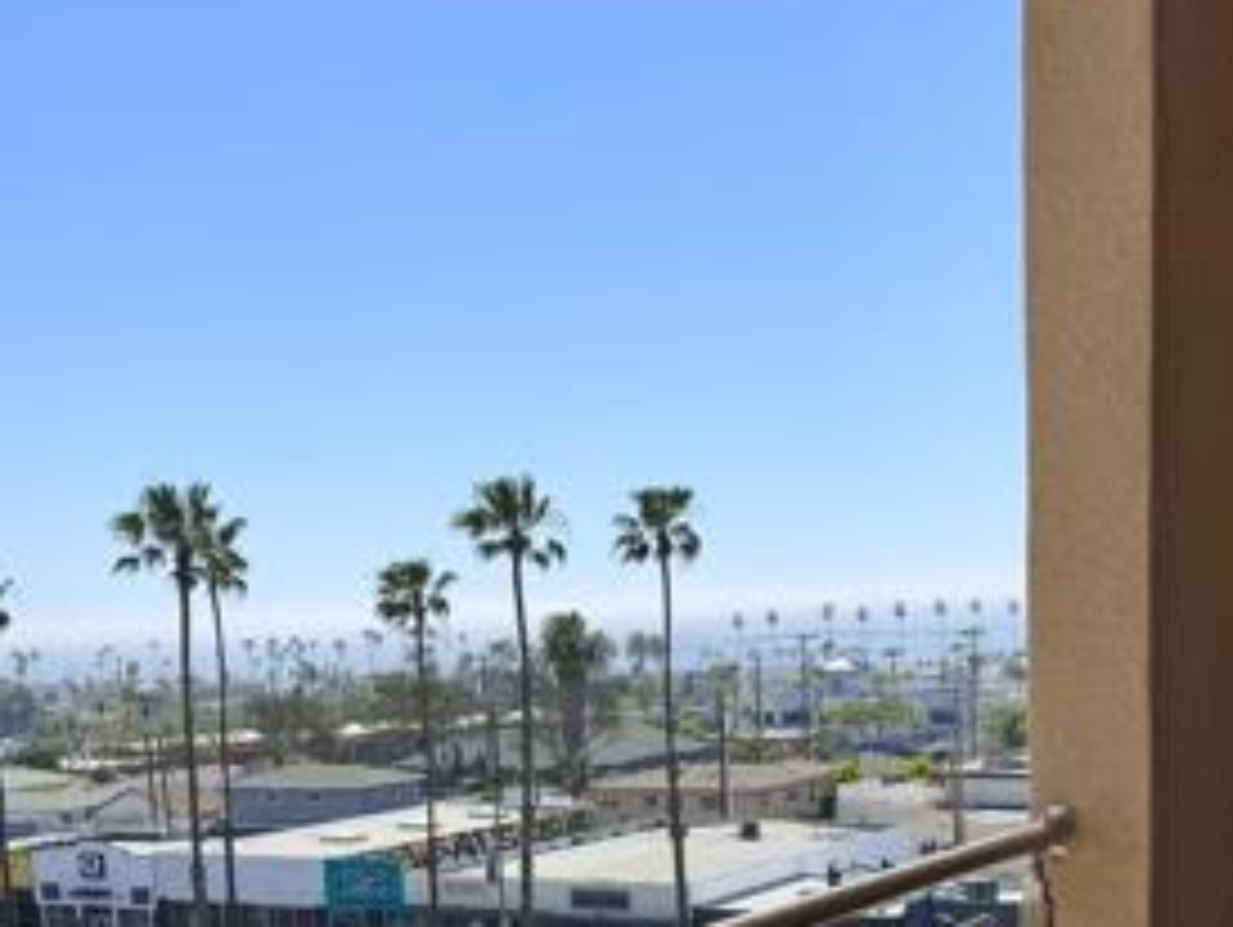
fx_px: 1996
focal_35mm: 56
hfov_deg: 34.3
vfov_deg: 25.2
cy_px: 873
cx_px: 572
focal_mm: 6.76
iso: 80
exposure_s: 1/7092
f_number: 1.78
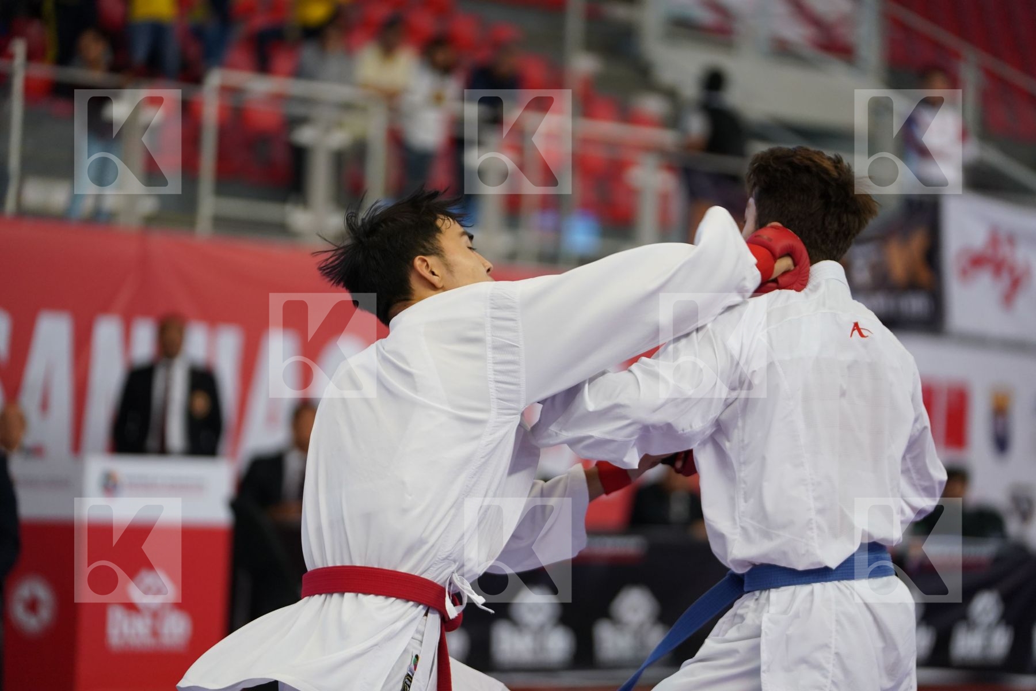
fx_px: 3885
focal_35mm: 135
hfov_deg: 15.2
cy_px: 346
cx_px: 518
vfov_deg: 10.2
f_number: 2.8
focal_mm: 135
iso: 2000
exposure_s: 1/1000
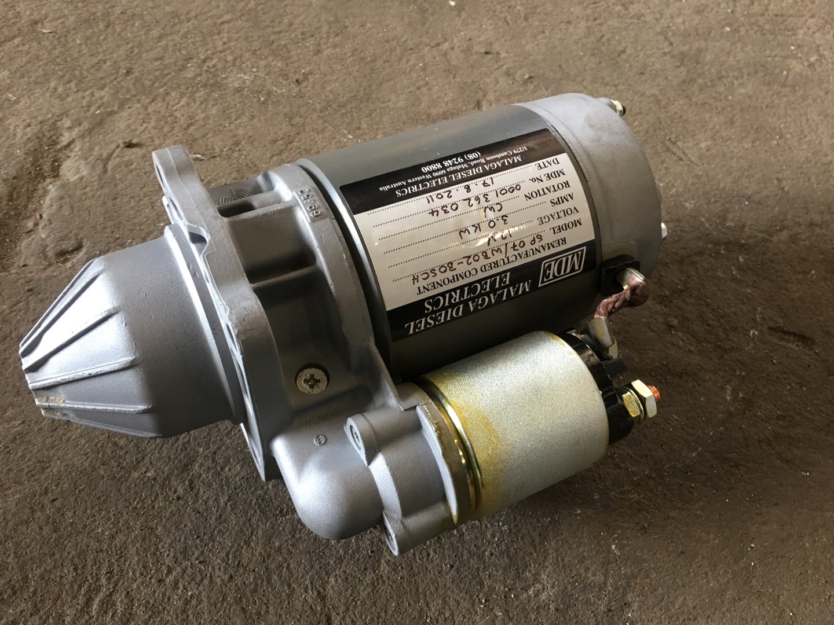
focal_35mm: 29
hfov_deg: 61.7
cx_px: 417
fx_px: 699
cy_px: 312
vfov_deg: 48.2
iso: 64
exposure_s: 1/17
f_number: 2.2
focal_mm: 4.15
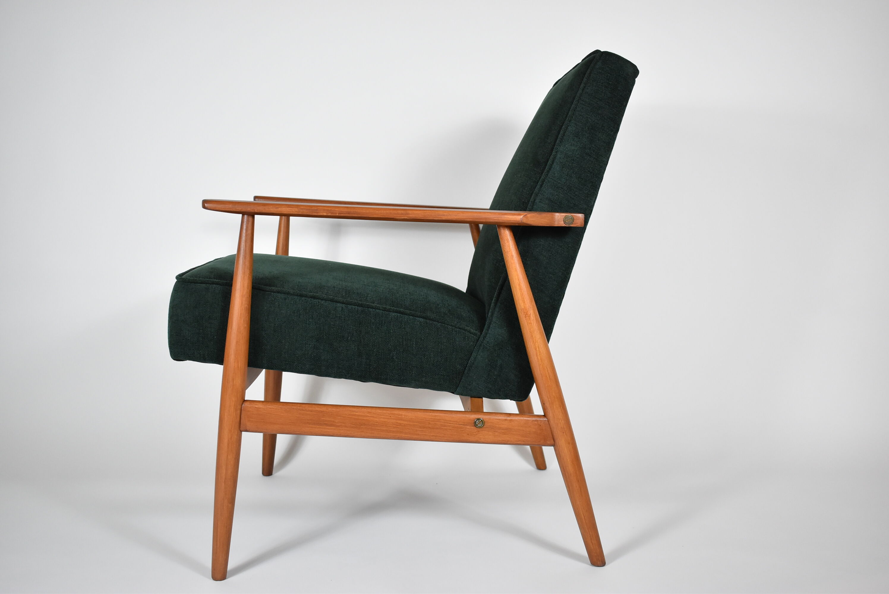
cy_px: 297
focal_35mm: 38
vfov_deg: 35.6
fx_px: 927
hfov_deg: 51.2
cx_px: 444
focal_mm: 25
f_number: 4
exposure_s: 1/125
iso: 1400
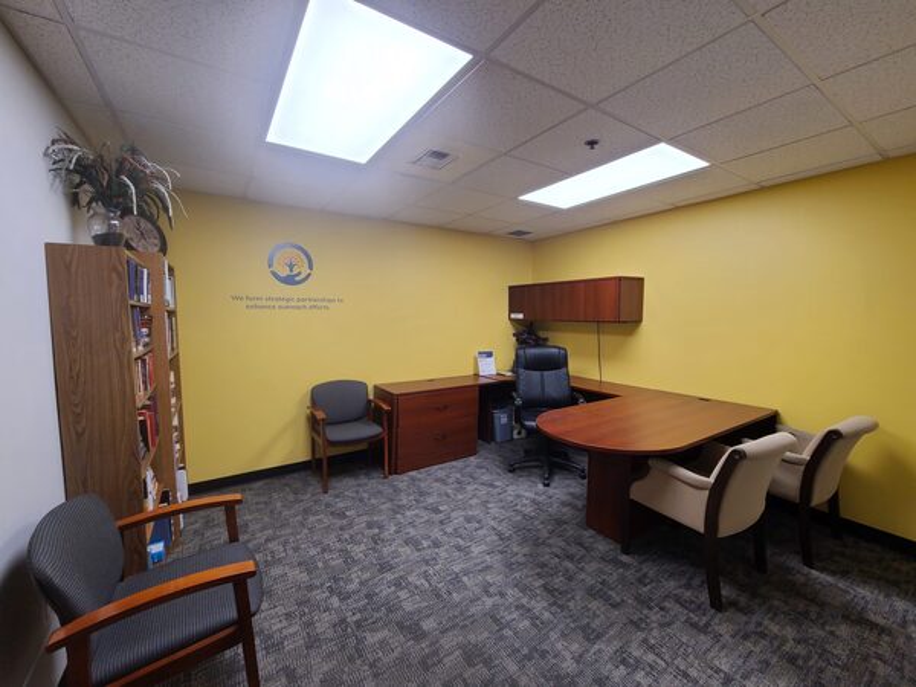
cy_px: 344
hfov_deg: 106.2
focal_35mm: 13
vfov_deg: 89.9
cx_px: 458
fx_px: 344
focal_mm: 2.2
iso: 125
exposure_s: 1/59
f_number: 2.2
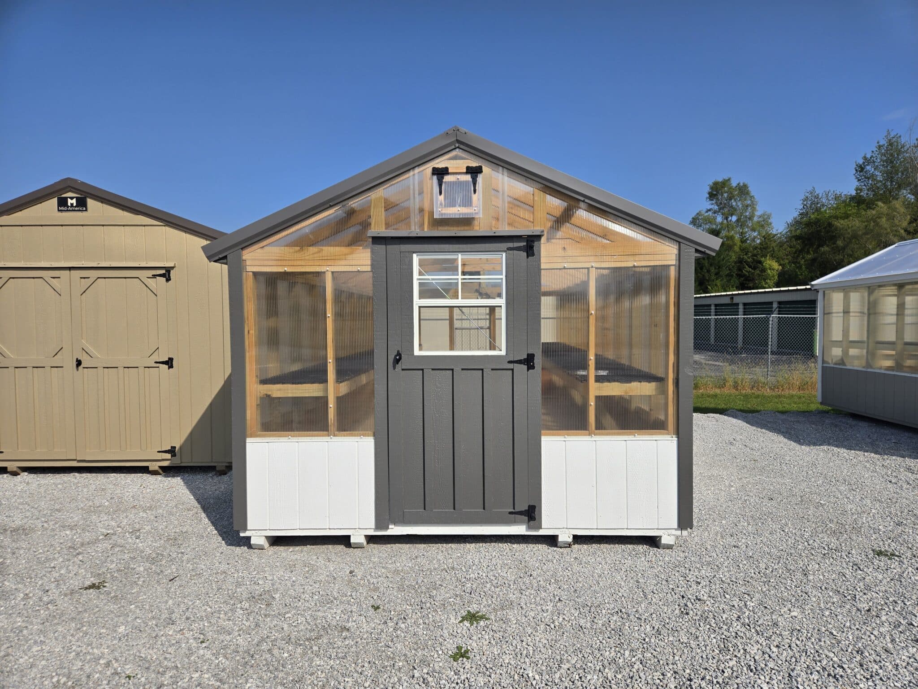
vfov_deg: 58.9
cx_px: 459
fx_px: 610
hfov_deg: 73.9
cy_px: 344
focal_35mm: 23
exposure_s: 1/3018
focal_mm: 5.4
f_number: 1.8
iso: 25
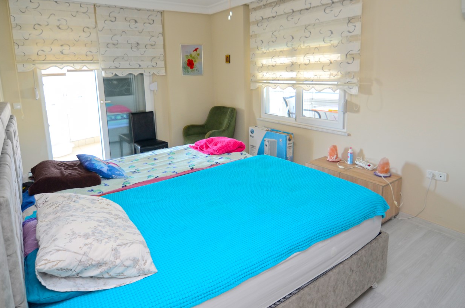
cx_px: 229
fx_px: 279
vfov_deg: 57.1
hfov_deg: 79.6
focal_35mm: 22
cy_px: 117
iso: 400
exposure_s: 1/20
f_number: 2.8
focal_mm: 11
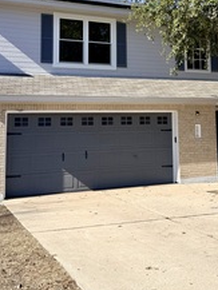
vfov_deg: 35.3
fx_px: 445
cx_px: 169
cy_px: 69
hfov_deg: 27.1
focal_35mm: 53
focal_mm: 6.76
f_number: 1.78
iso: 80
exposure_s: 1/4673
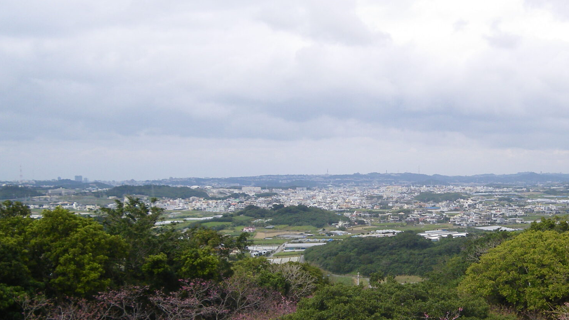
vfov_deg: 22.3
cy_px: 265
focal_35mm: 53
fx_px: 800
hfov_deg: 38.5
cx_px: 404
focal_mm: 4.9
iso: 64
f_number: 2.6
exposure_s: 1/500
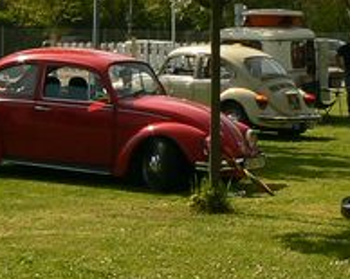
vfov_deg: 10.5
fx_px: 1501
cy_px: -11
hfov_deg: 13.3
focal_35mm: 145
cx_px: 263
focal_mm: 6
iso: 80
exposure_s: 1/500
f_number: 5.6
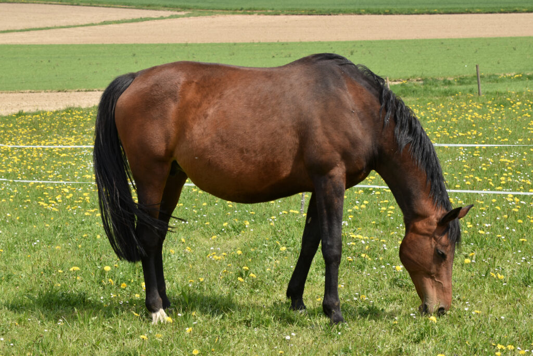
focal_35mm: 105
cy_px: 178
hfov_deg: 19.5
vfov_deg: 13.0
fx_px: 1555
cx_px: 266
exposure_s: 1/320
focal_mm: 70
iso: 200
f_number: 8
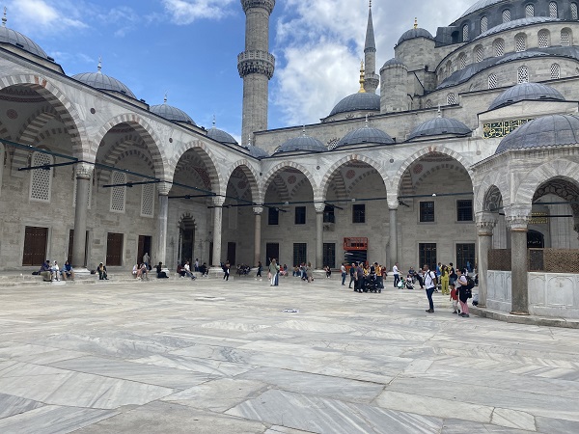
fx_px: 435
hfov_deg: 67.3
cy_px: 217
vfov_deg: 53.1
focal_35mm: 26
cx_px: 290
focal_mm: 4.25
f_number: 1.8
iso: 32
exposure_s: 1/2890
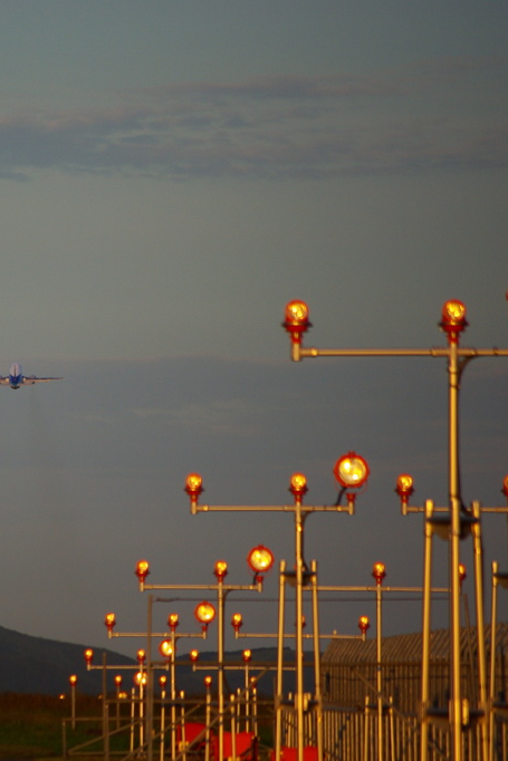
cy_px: 381
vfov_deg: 4.6
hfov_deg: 3.0
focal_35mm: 451
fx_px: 9541
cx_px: 15
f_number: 5.6
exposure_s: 1/320
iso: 160
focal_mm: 200
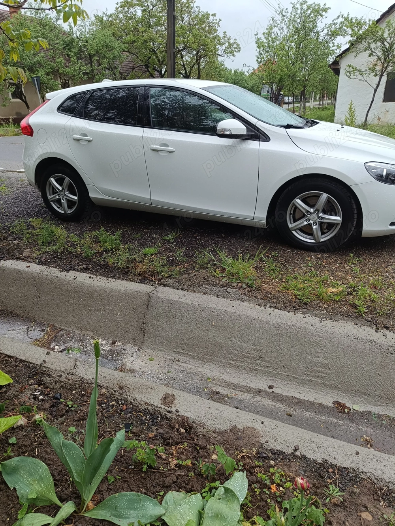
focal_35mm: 24
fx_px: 365
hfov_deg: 56.8
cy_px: 263
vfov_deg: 71.6
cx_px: 198
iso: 73
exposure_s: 1/102
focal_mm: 5.59
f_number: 1.88
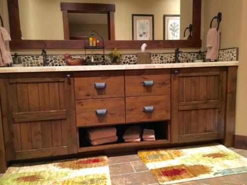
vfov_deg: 48.2
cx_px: 124
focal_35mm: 29
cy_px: 92
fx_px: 207
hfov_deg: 61.7
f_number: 2.2
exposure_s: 1/15
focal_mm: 4.15
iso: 200
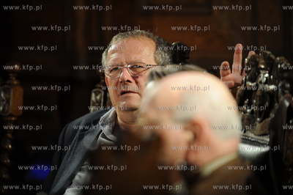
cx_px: 146
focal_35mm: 200
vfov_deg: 6.9
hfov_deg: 10.3
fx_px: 1626
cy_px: 98
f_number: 2.8
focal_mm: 200
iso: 400
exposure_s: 1/50
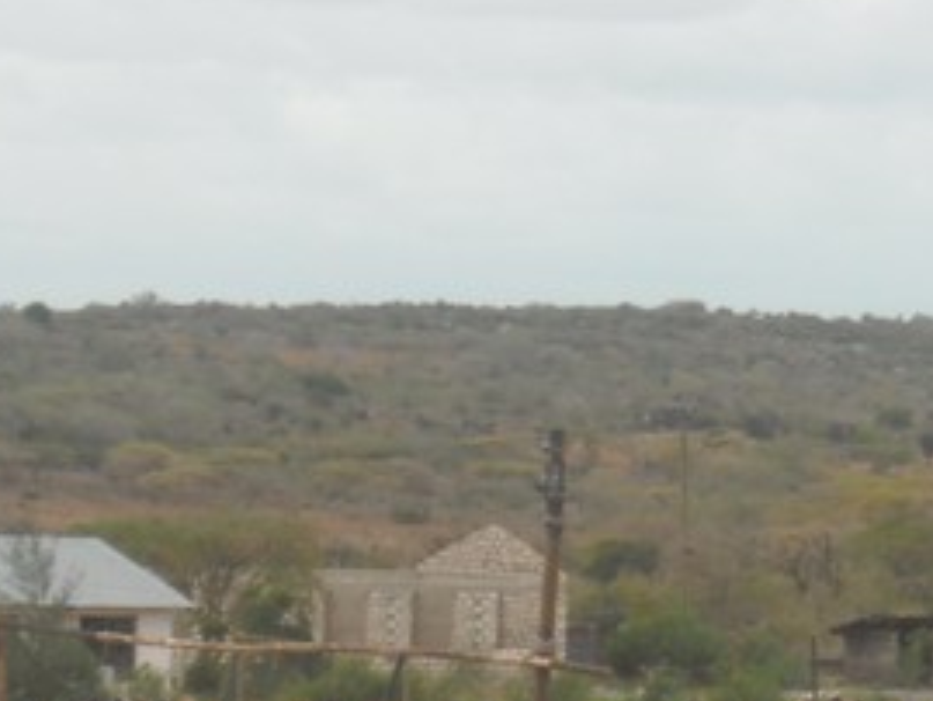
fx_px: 8413
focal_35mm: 312
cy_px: 906
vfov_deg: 4.7
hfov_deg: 6.3
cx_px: 617
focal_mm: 17.1
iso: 64
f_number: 4.7
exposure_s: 1/384
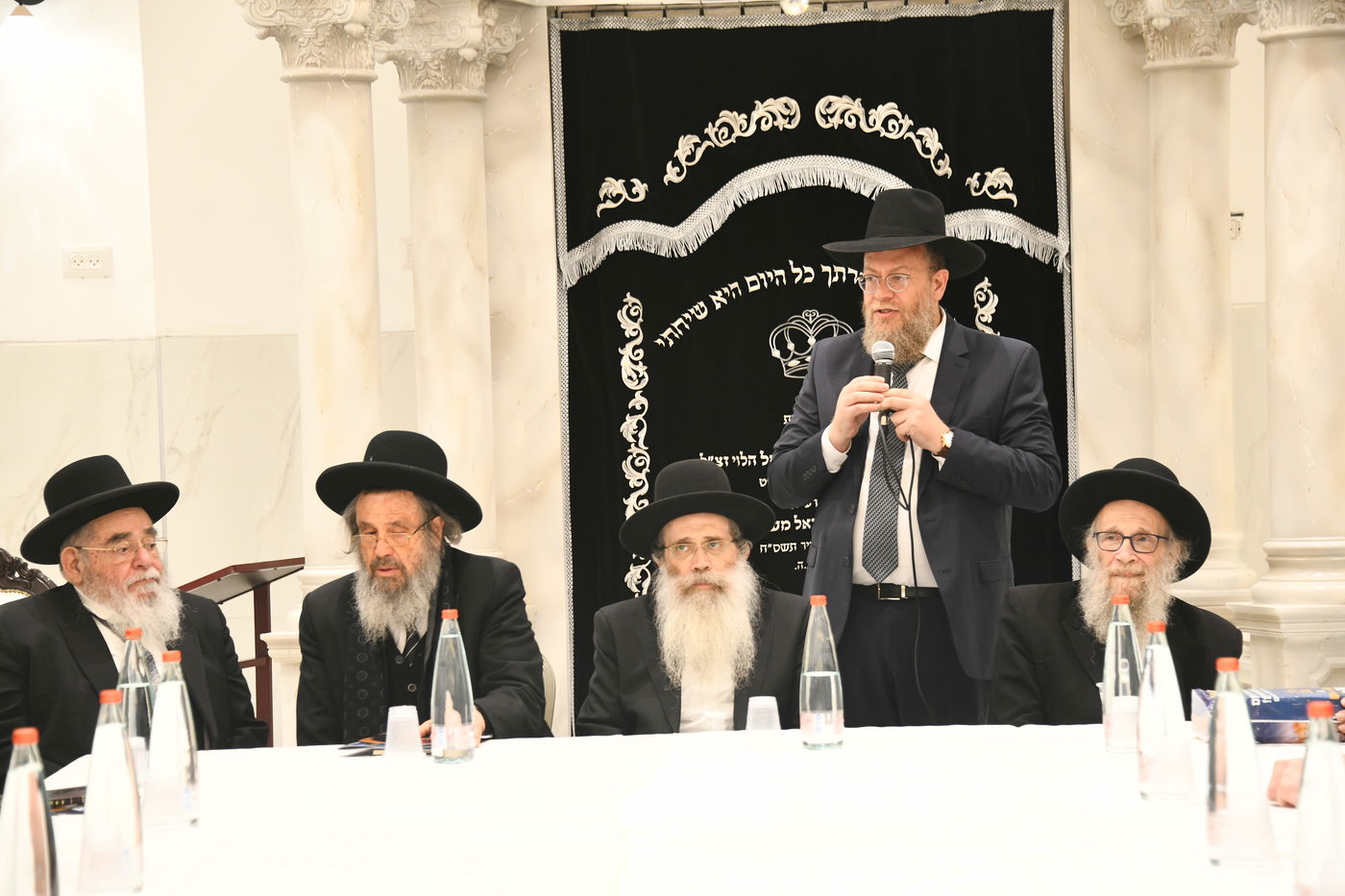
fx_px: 3922
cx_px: 672
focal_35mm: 105
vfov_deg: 13.0
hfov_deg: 19.5
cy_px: 448
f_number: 5.6
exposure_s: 1/160
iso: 2000
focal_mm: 105
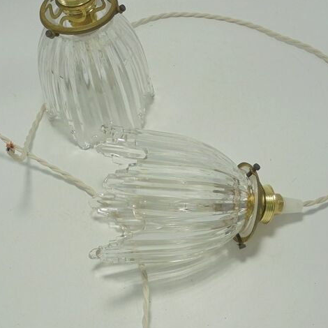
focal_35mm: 44
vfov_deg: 38.0
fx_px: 472
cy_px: 210
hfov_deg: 38.3
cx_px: 148
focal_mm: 4.6
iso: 100
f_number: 3.5
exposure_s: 1/125
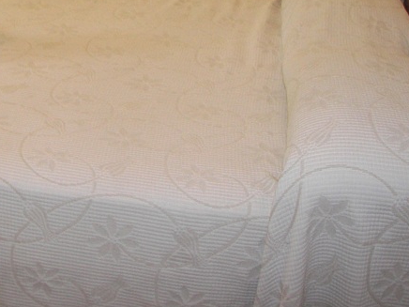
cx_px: 92
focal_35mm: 66
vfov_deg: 21.8
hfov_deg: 28.8
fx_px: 780
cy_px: 38
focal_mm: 6
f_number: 2.8
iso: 100
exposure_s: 1/30
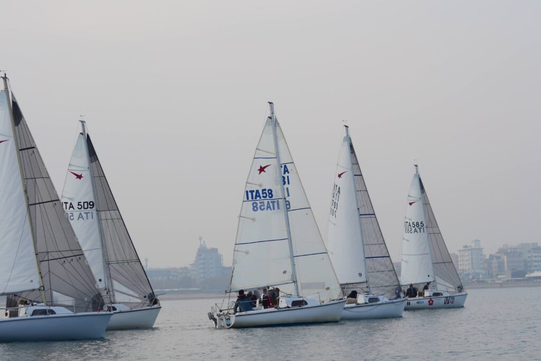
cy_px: 180
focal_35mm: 123
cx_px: 270
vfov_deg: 11.1
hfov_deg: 16.7
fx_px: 1849
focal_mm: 82
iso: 100
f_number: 6.3
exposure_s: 1/400
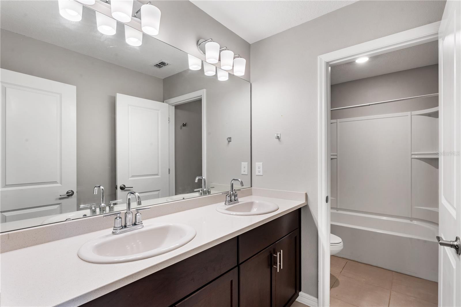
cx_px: 230
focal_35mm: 17
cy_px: 154
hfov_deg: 93.3
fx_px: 218
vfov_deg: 70.4
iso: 125
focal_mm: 17
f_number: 13
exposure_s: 1/2.5
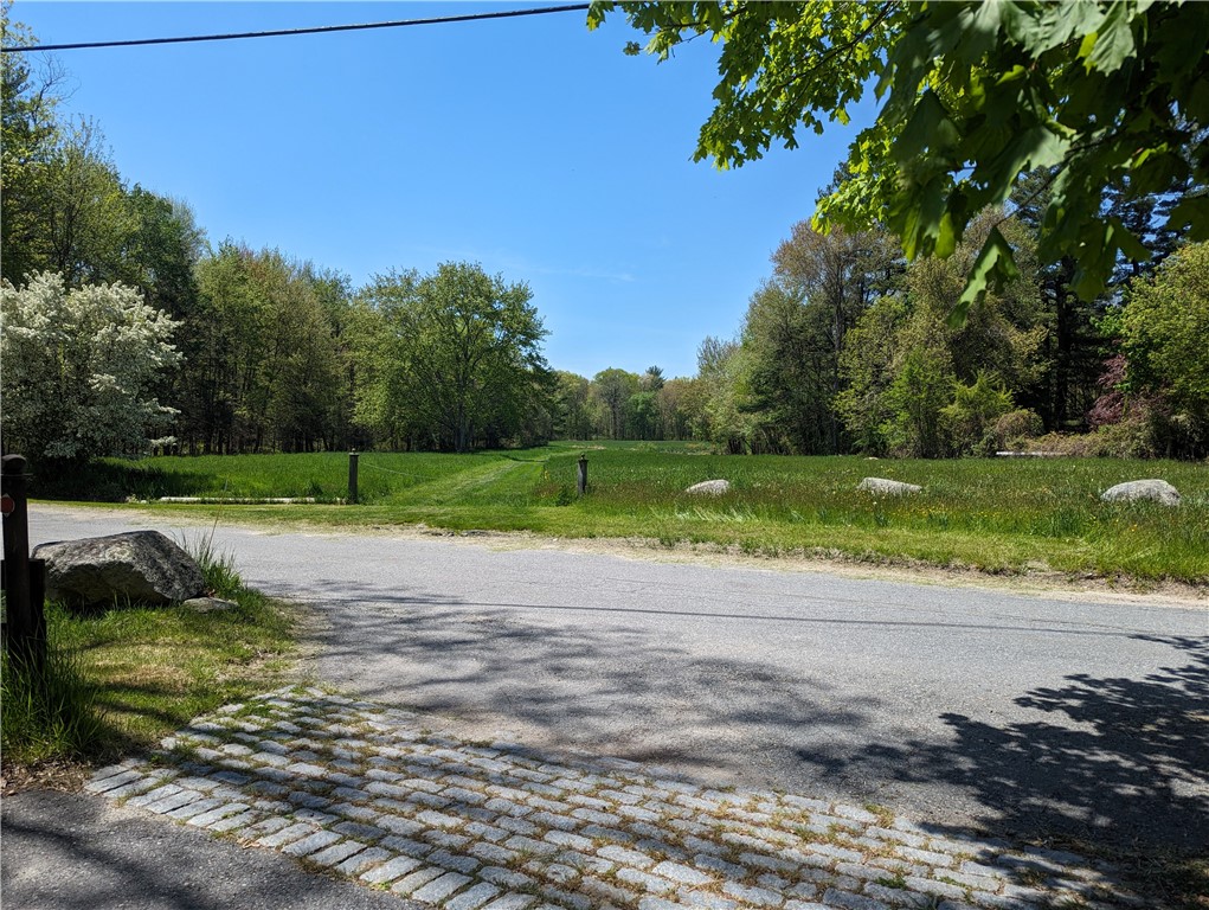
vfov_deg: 56.9
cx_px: 604
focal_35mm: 24
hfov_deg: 71.5
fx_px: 839
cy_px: 455
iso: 47
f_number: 1.85
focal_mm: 6.81
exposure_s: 1/1618
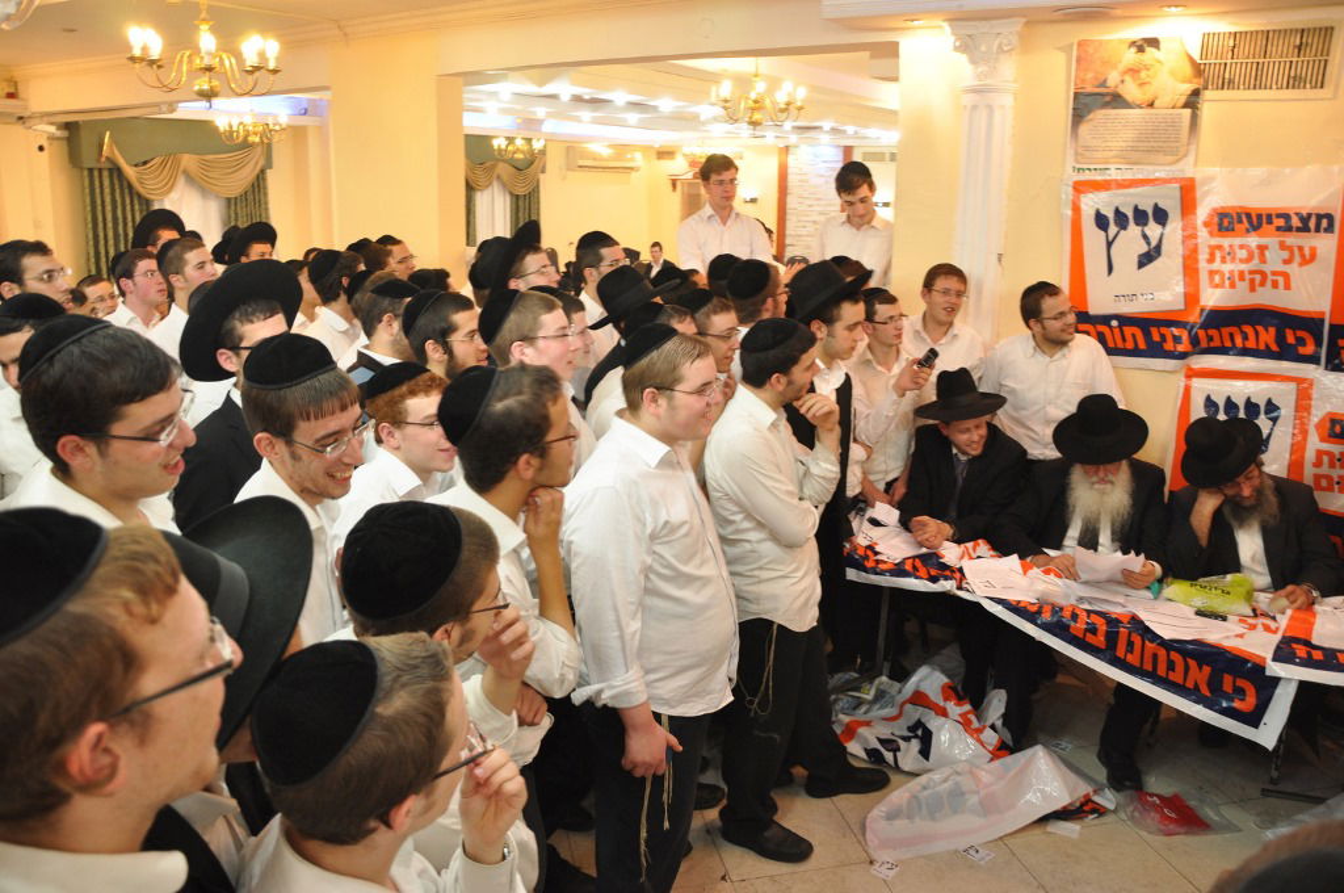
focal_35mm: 27
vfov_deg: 47.8
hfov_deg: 67.4
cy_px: 446
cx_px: 672
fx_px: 1007
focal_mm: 18
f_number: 3.5
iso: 640
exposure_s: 1/30
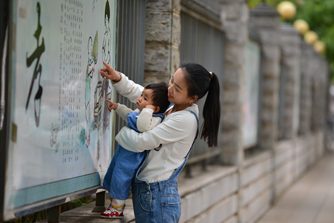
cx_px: 167
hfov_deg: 10.3
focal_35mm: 200
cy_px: 112
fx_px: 1855
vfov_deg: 6.9
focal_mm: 200
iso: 125
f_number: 2.8
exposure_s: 1/500
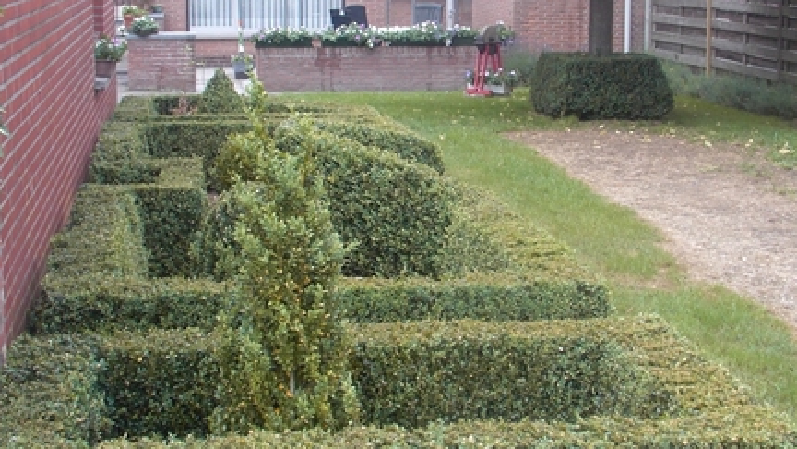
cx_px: 415
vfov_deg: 18.5
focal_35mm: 65
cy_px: 144
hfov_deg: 32.4
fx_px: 1374
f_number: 4
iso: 70
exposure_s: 1/140
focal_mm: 6.6
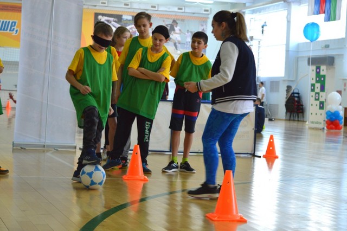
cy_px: 116
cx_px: 174
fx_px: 838
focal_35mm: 87
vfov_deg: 15.7
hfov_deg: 23.4
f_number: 4.5
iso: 500
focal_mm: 58
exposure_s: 1/60
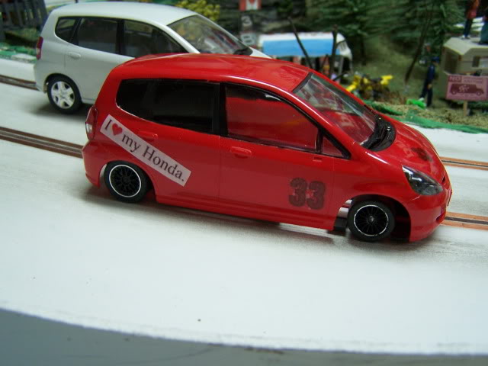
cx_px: 244
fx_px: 536
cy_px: 183
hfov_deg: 49.0
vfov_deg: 37.7
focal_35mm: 38
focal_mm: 6.3
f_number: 2.8
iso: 140
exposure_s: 1/25
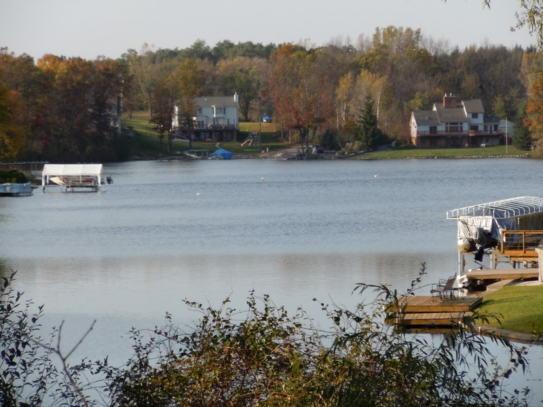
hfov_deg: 10.1
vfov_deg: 7.6
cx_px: 272
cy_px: 204
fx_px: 3075
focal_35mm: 196
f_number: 5.6
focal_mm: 35
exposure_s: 1/250
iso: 100
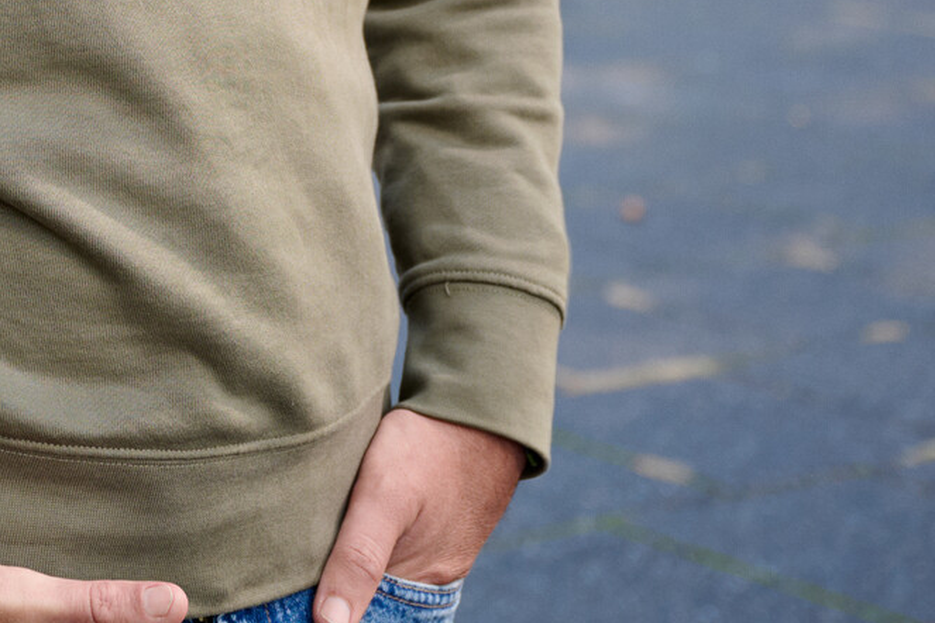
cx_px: -374
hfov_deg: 14.0
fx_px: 3610
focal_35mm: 139
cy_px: -531
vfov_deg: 9.4
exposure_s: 1/200
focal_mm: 36
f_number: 3.2
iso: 64
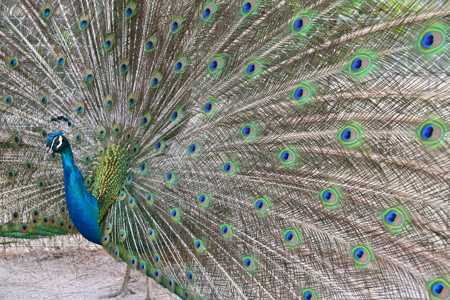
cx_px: 225
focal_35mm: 47
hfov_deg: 41.9
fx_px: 587
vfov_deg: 28.6
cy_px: 150
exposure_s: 1/160
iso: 450
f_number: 5.3
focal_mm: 47
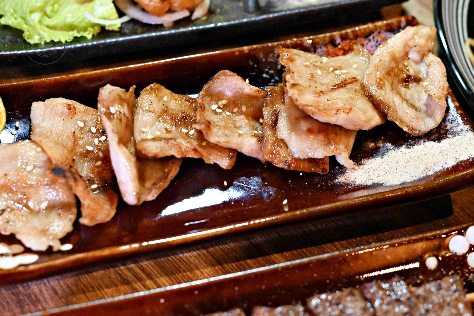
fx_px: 987
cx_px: 237
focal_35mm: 75
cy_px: 158
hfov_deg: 27.0
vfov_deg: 18.2
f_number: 3.5
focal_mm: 50
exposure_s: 1/320
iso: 10000
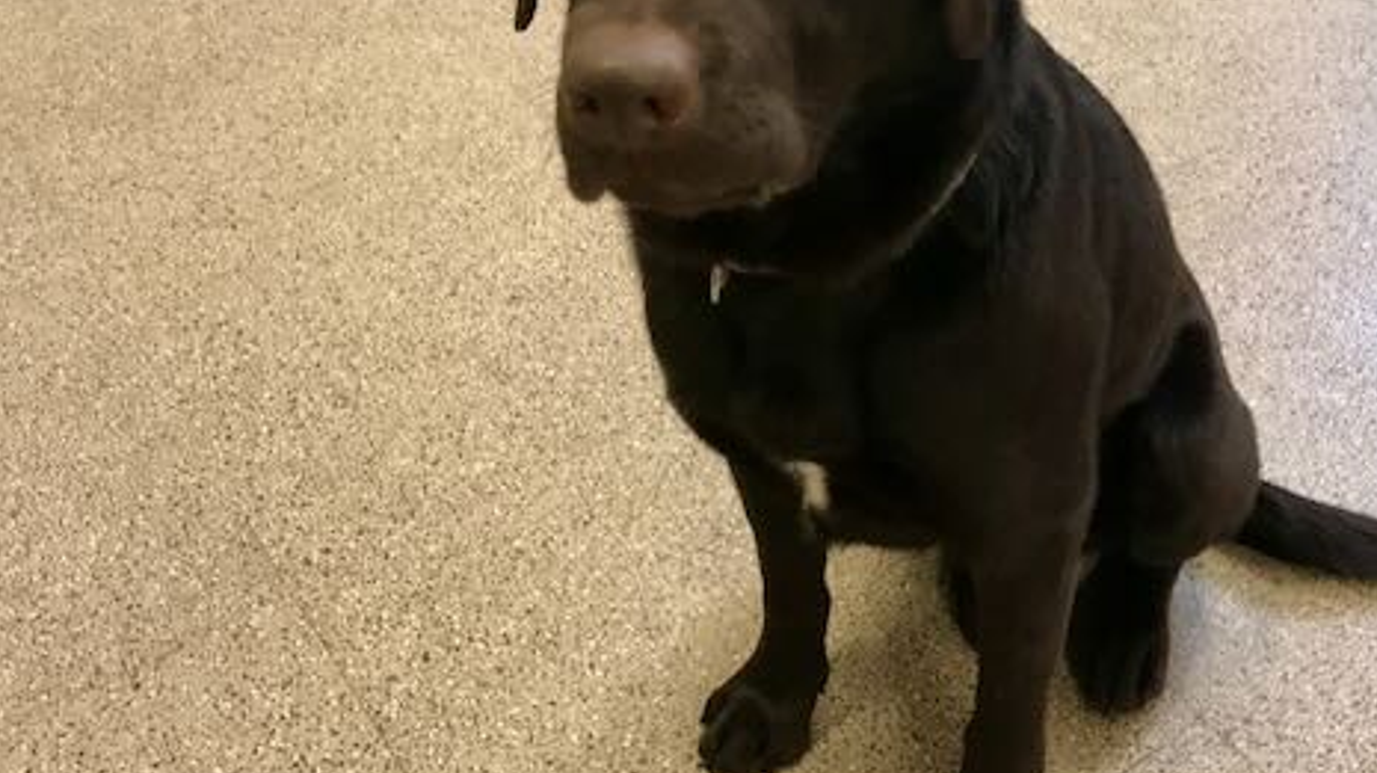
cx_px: 794
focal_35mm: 42
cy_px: 296
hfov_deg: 48.2
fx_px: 1533
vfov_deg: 28.2
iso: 40
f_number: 1.8
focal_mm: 3.99
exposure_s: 1/15
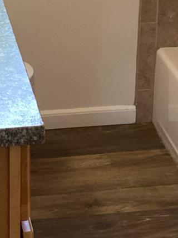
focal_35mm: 109
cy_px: -40
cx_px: 50
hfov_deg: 13.5
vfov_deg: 17.3
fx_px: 748
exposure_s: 1/60
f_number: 2.4
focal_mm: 3.3
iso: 100
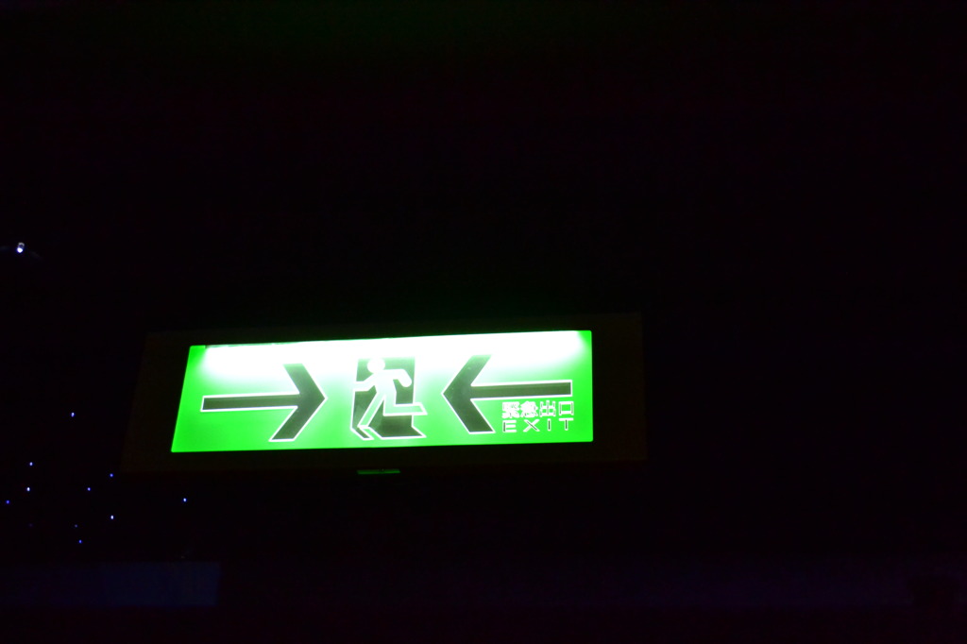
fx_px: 1289
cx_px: 484
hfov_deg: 41.1
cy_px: 322
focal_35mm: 48
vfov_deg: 28.1
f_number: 4.8
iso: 3200
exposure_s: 1/50
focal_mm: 32
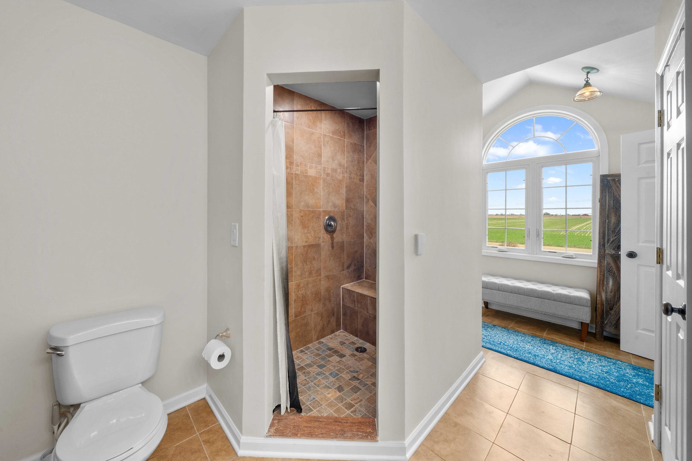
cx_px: 346
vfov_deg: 90.0
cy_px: 230
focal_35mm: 12
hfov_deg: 112.6
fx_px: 231
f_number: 11
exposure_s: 1/1.25
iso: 250
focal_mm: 12
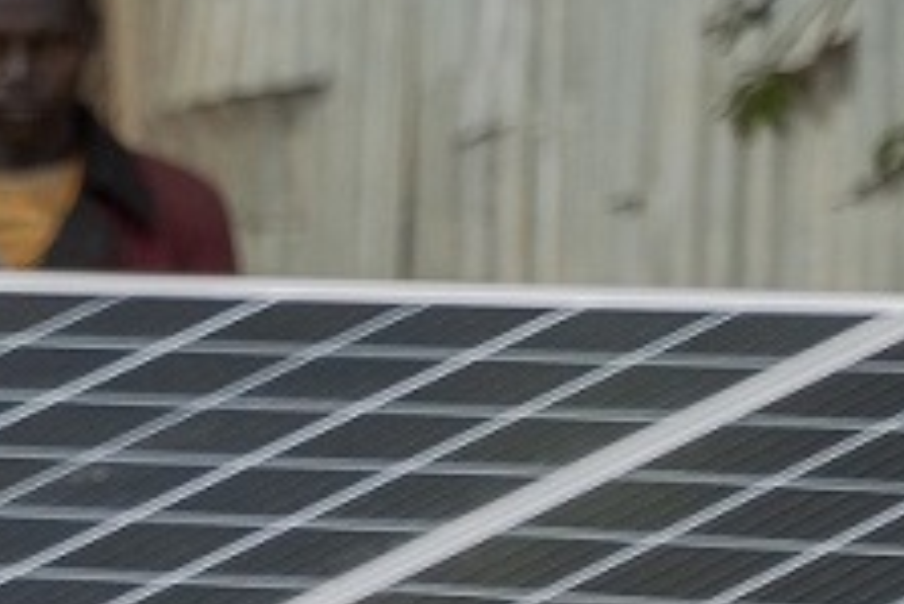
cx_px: -758
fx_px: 14196
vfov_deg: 2.4
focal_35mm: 565
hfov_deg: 3.6
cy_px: 645
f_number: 2.8
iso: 640
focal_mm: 70
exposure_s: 1/3200
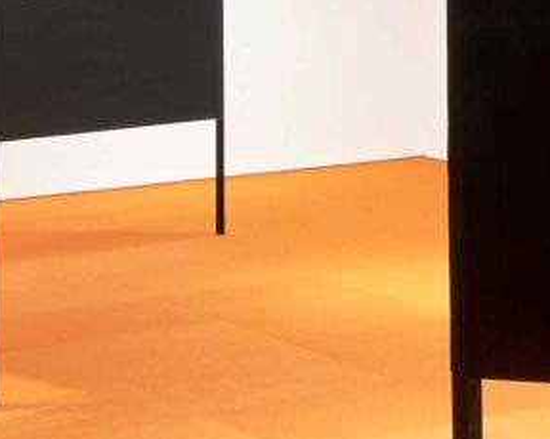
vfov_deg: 10.8
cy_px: 37
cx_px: 938
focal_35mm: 142
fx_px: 2310
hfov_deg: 12.6
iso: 125
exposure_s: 4
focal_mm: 17
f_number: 11
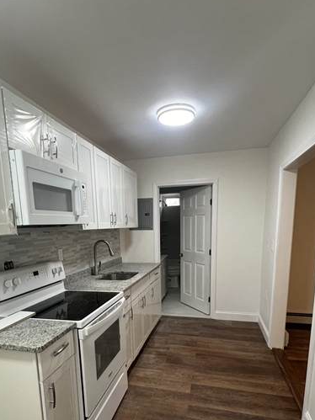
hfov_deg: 65.8
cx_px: 144
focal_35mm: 20
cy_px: 273
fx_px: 243
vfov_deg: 79.6
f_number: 1.8
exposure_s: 1/60
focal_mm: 1.57
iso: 160
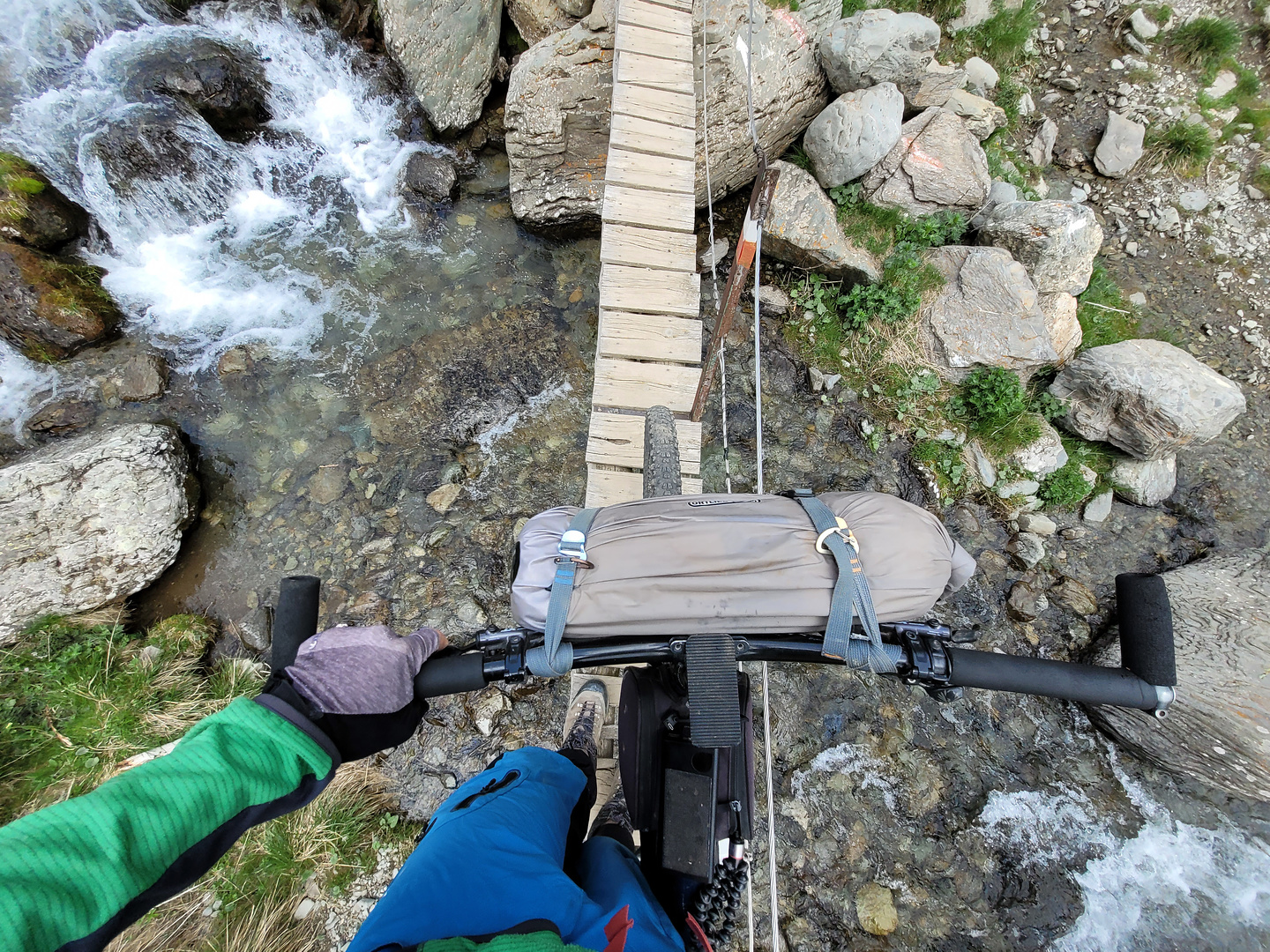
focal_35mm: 13
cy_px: 476
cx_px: 635
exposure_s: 1/371
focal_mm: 1.74
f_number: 2.2
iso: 40
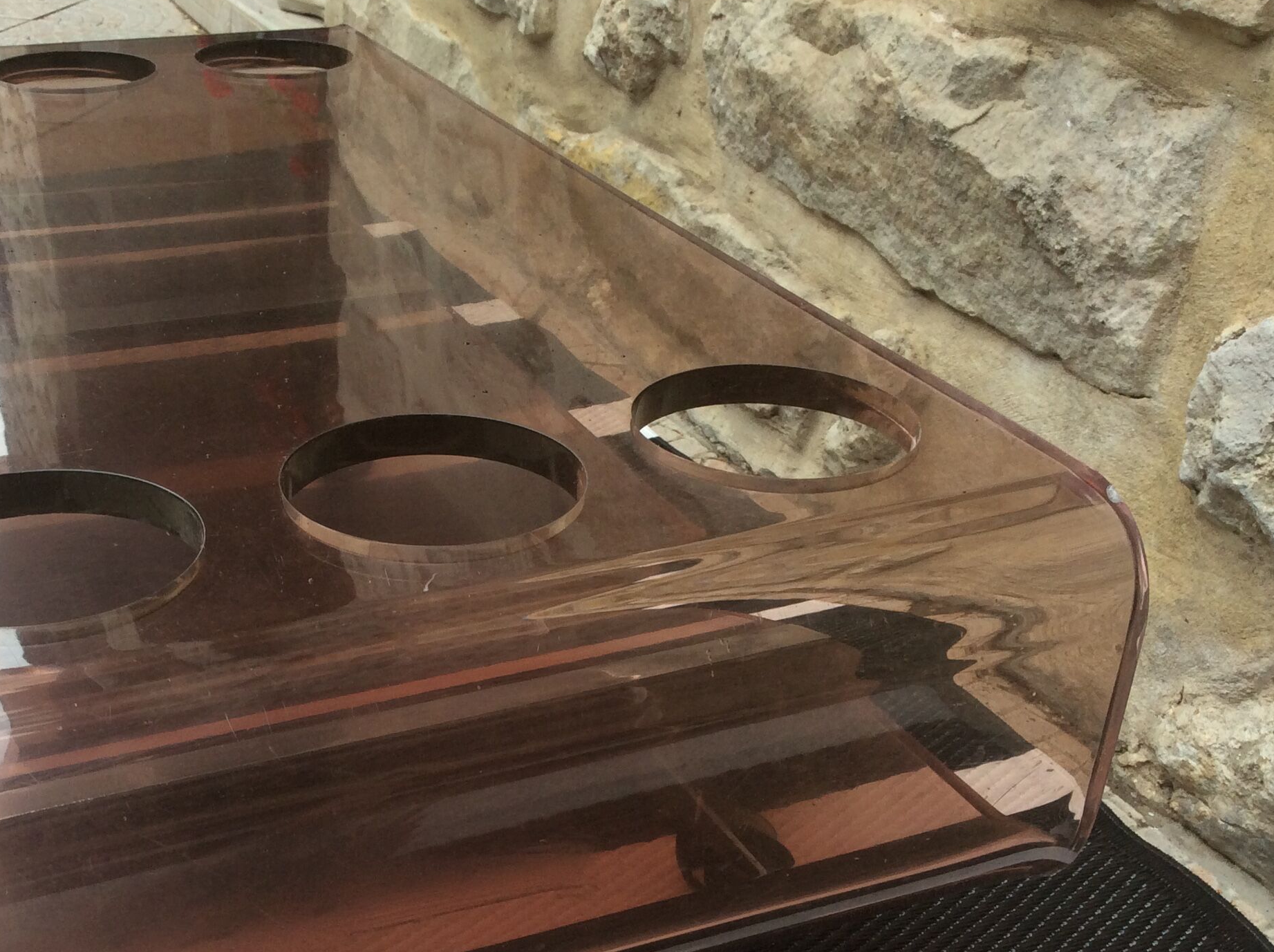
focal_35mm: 45
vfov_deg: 31.8
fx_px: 1654
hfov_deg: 41.8
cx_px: 462
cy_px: 660
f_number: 2.4
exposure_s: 1/100
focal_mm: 3.3
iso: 40
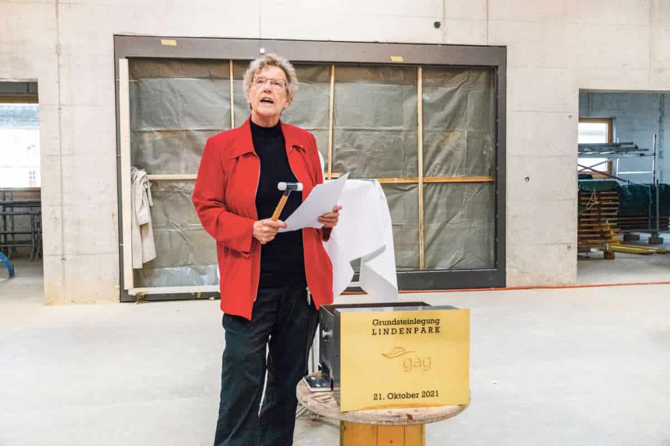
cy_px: 223
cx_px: 335
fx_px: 670
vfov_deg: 36.9
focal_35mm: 36
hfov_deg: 53.1
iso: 2500
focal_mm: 24
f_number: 3.8
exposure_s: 1/125
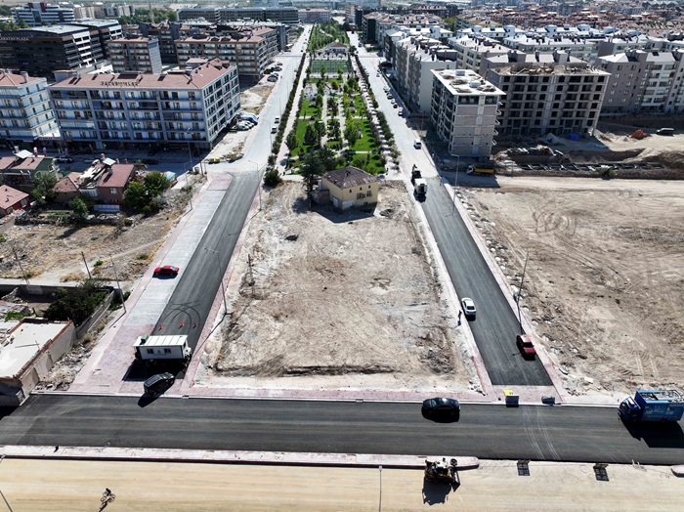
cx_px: 342
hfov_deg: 71.6
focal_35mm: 24
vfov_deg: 56.8
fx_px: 474
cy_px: 256
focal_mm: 12.29
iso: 100
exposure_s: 1/40
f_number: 2.8
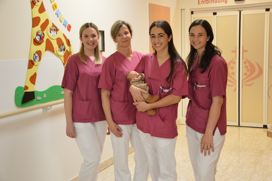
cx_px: 136
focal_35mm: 52
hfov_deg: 37.9
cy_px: 90
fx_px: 396
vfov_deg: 25.7
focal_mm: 35
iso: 3200
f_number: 4.5
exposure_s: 1/60
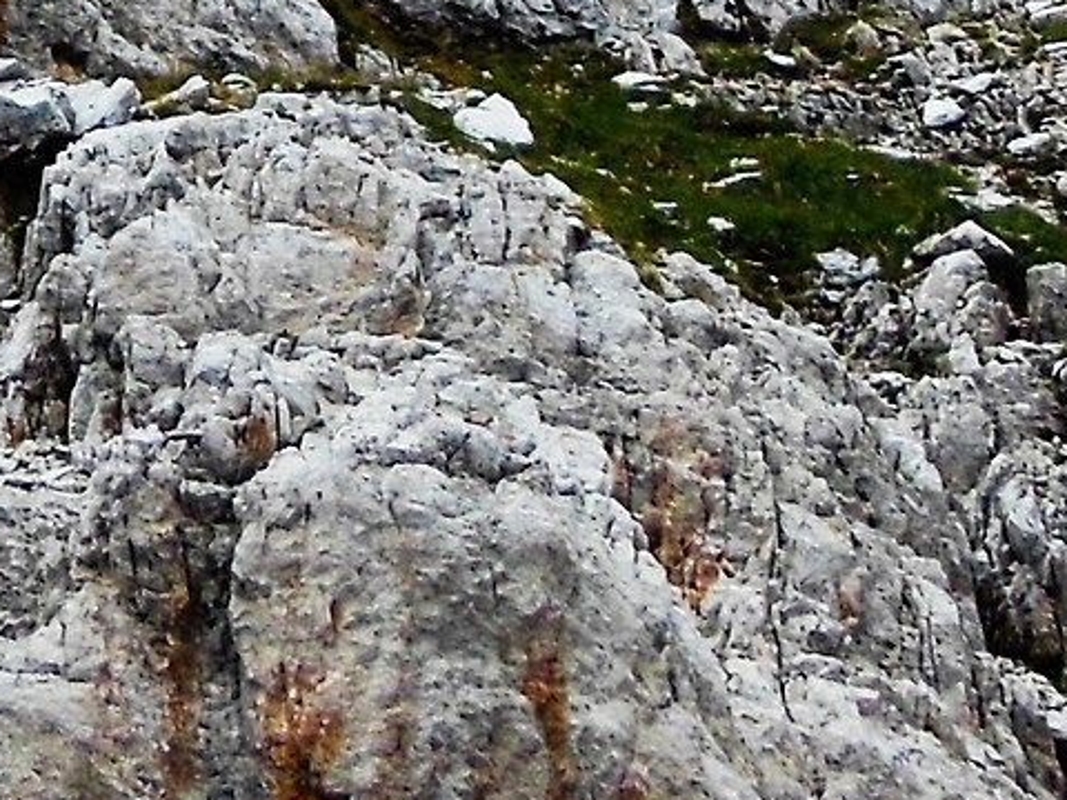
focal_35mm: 125
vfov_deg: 10.2
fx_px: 3853
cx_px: -309
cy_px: -1153
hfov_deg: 15.1
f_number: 3.5
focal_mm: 4.5
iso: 125
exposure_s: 1/800
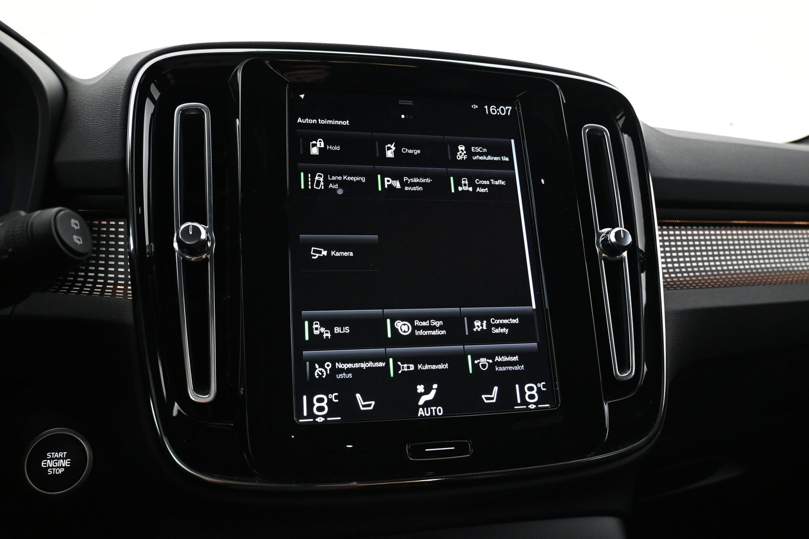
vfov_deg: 45.7
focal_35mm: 28
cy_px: 270
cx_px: 404
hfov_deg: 64.6
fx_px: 640
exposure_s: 1/20
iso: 1600
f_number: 3.8
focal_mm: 19
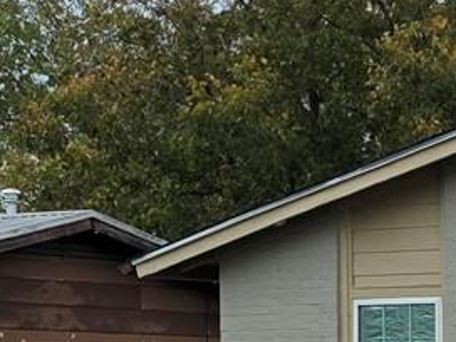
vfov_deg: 8.4
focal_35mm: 173
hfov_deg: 11.3
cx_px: 506
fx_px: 2279
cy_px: 531
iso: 80
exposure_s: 1/5778
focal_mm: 6.3
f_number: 1.7
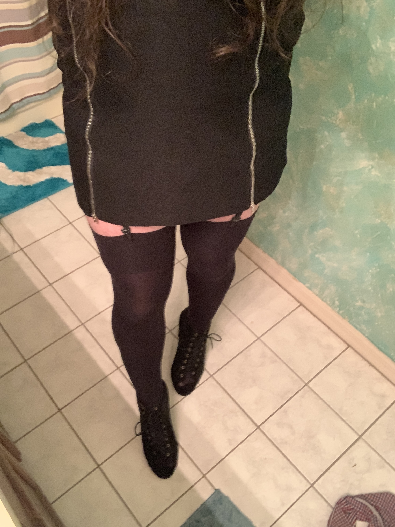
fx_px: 487
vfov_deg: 56.8
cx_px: 198
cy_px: 264
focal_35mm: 32
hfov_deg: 44.2
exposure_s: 1/24
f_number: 2.2
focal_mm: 2.87
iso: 500
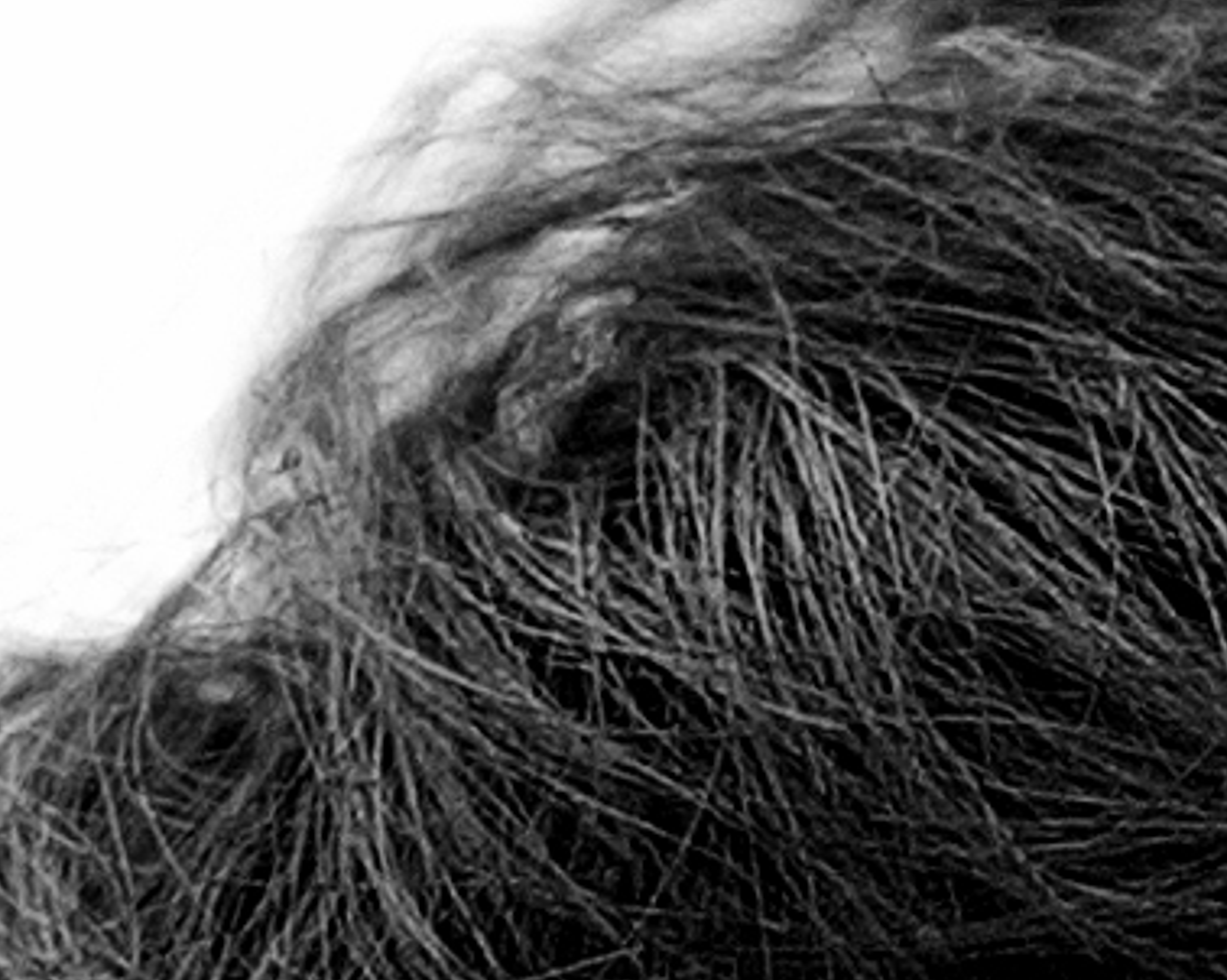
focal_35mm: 952
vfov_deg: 1.6
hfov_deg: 2.0
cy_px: 4407
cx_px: 1681
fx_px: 34544
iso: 100
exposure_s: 1/350
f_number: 1.4
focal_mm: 85
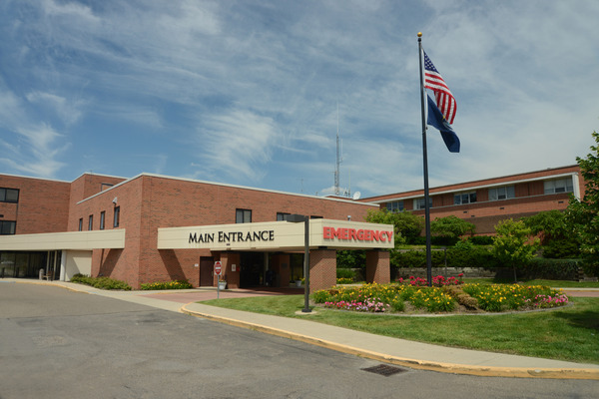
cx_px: 300
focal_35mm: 24
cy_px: 200
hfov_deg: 73.7
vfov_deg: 53.1
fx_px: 399
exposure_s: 1/160
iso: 200
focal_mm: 24
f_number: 11
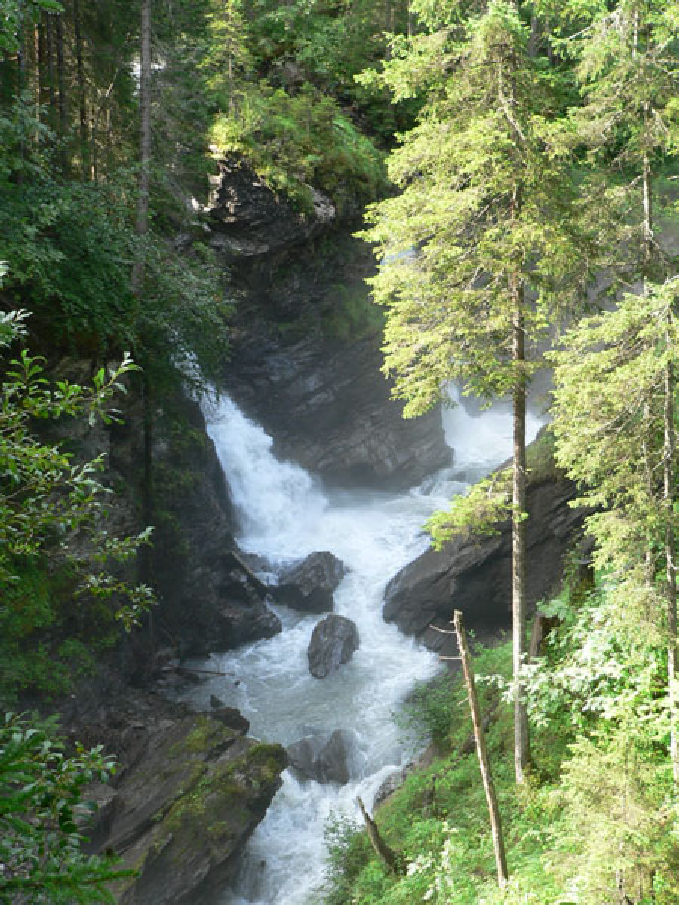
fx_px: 1360
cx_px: 340
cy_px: 452
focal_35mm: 52
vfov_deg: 36.8
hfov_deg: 28.0
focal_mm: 8.7
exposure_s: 1/60
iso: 80
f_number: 2.8
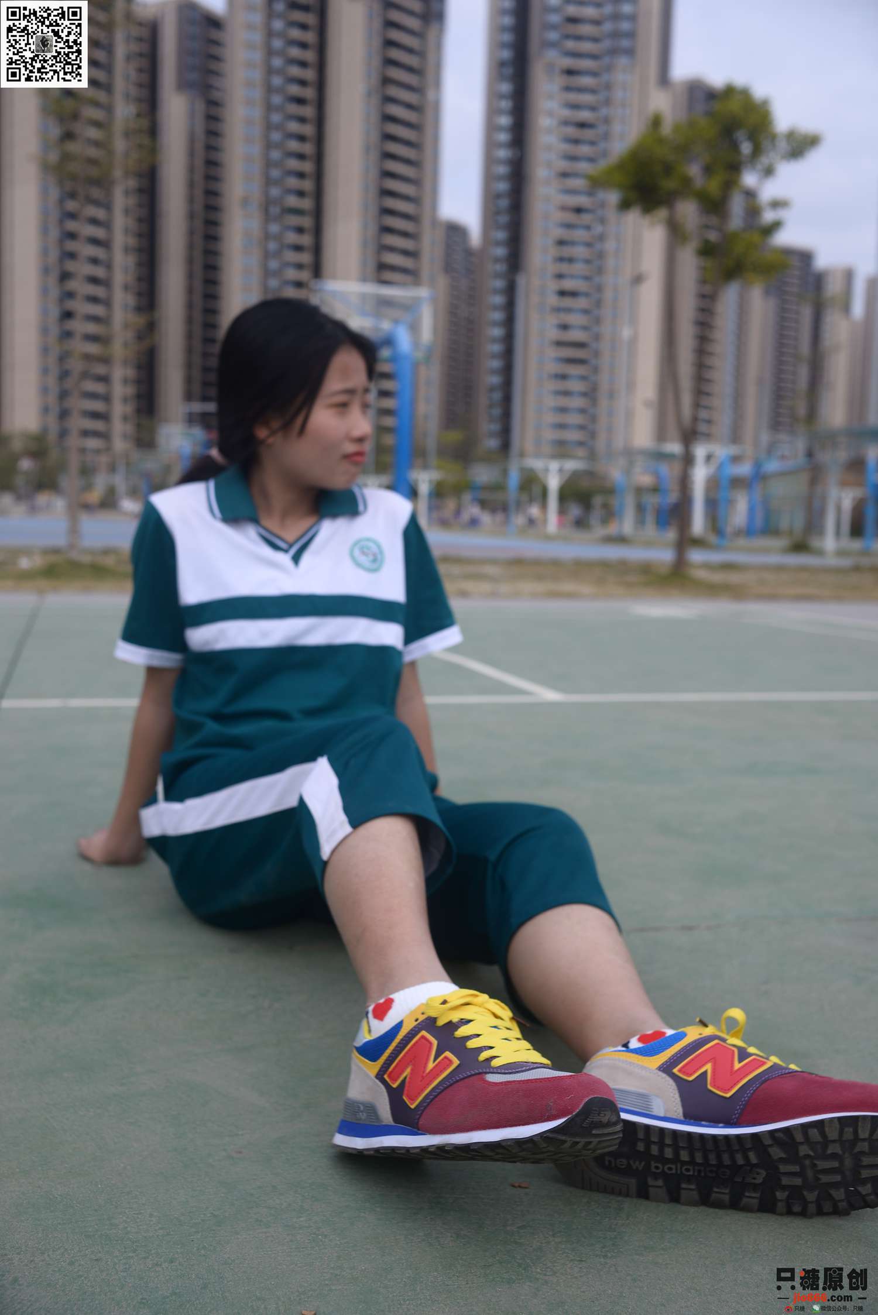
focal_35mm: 35
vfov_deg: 54.4
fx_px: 1279
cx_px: 439
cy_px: 658
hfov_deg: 37.9
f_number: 6.3
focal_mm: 35
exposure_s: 1/800
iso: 160
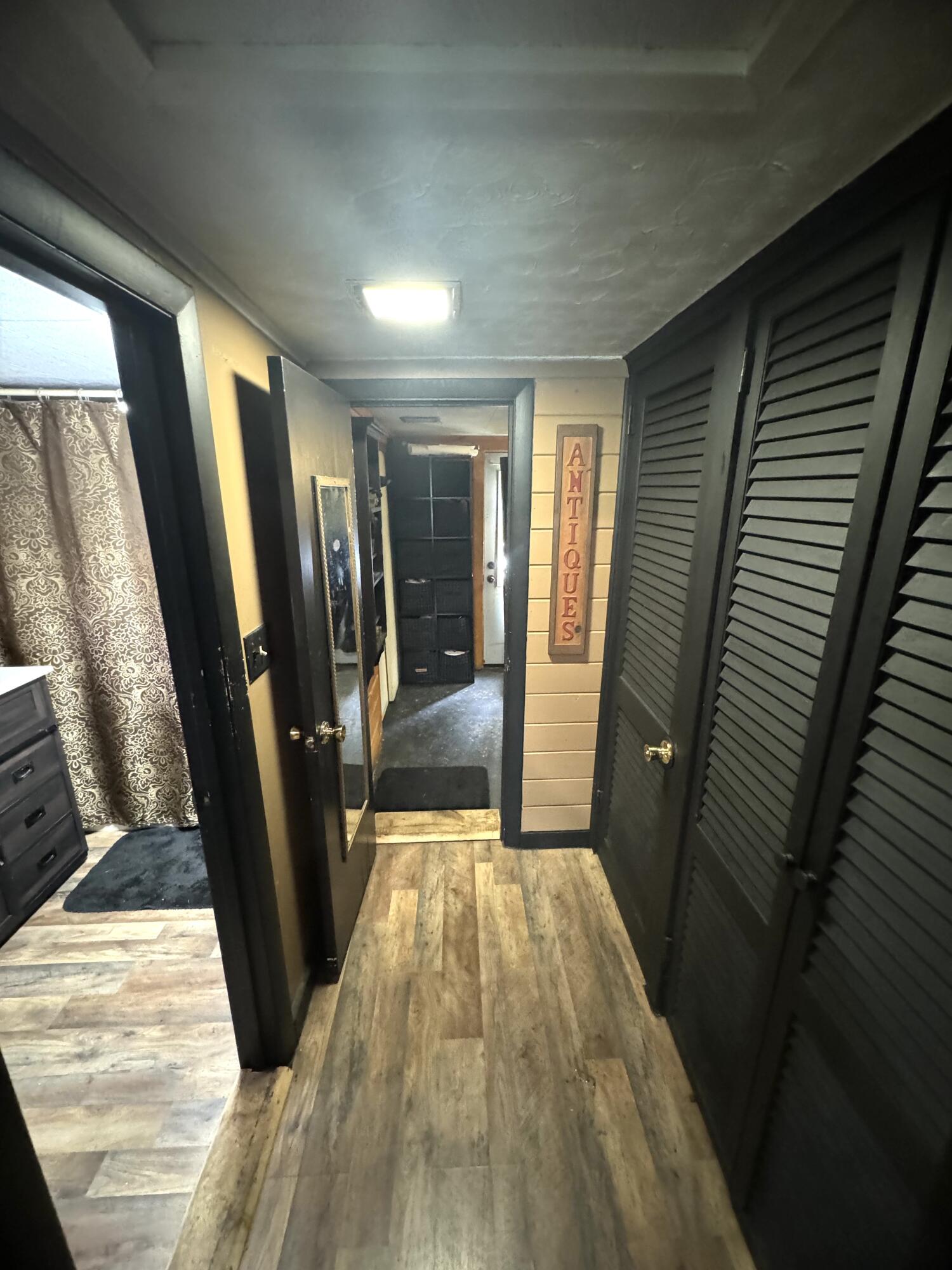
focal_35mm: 14
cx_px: 476
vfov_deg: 102.1
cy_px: 635
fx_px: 513
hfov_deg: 85.7
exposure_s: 1/30
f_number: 2.2
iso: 1250
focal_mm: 2.22
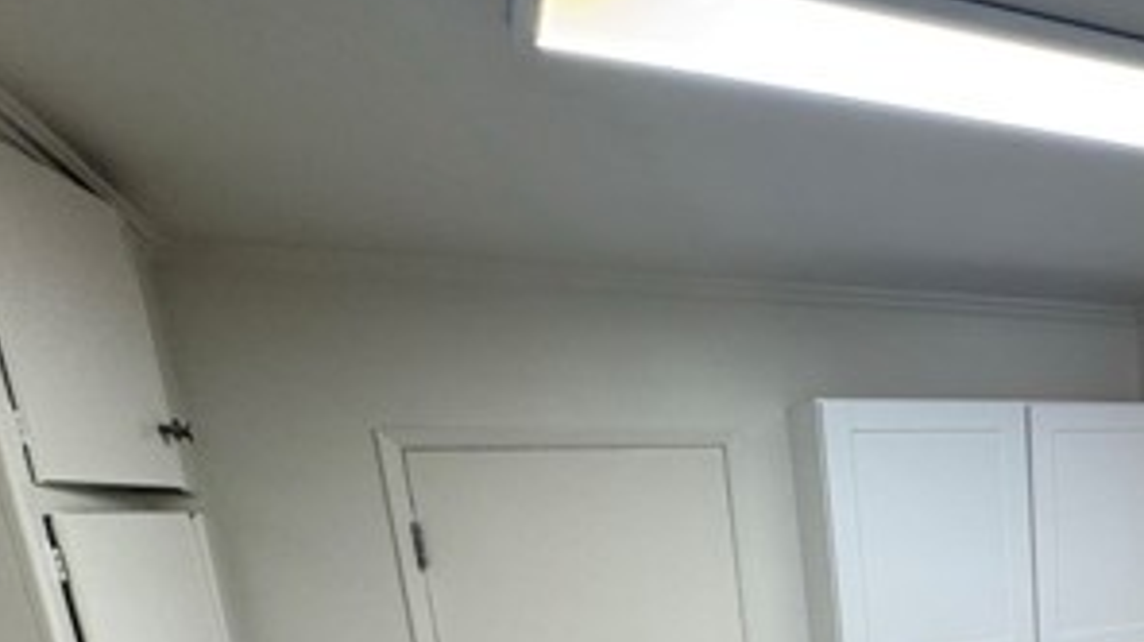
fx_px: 1000
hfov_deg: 51.9
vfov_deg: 30.8
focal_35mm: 33
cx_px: 1044
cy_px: 743
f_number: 2.2
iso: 160
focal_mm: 2.22
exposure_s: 1/120
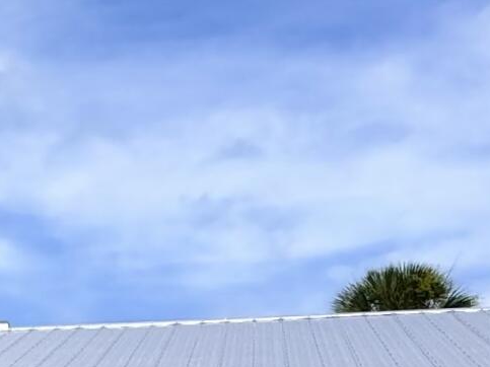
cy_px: 523
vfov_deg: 15.8
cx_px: -346
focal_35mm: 87
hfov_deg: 18.5
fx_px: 1231
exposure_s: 1/2415
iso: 50
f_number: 2.2
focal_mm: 2.22
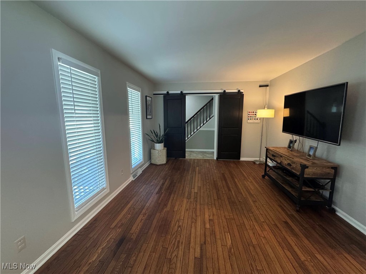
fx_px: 148
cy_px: 137
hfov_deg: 102.1
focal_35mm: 14
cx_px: 183
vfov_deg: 85.7
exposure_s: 1/60
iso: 640
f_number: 2.2
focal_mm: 2.22
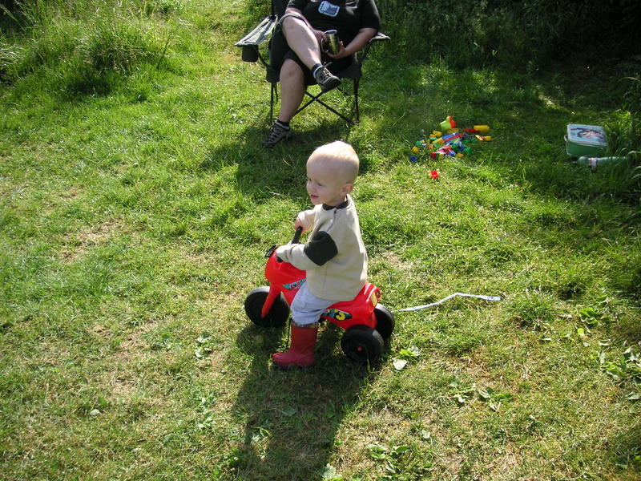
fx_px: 685
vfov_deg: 38.7
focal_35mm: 37
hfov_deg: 50.1
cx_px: 320
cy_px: 240
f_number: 2.8
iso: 50
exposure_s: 1/500
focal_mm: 6.1
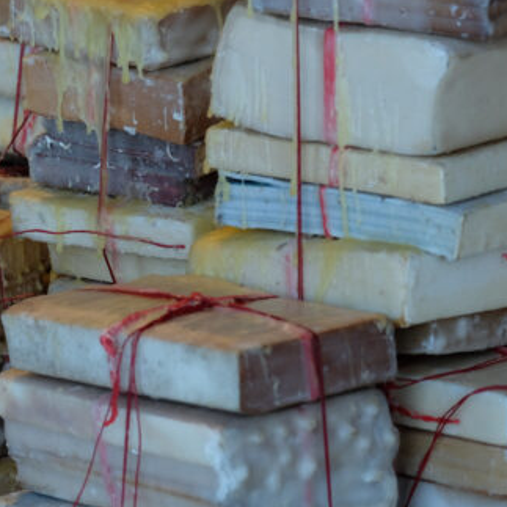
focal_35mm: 422
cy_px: 235
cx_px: 209
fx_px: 6993
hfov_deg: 4.2
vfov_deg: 4.2
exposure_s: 1/220
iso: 1250
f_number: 4.7
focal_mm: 142.7
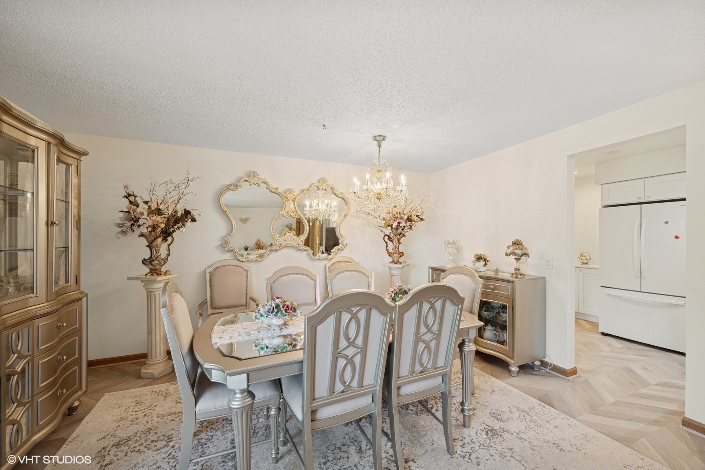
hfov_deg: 104.3
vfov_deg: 81.2
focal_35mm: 14
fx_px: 274
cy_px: 235
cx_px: 352
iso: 200
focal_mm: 14
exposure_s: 1/6
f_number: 9
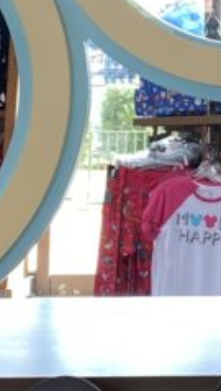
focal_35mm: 142
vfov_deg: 14.4
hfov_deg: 8.3
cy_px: -139
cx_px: 368
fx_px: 1475
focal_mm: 4.25
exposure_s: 1/120
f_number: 1.8
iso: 40
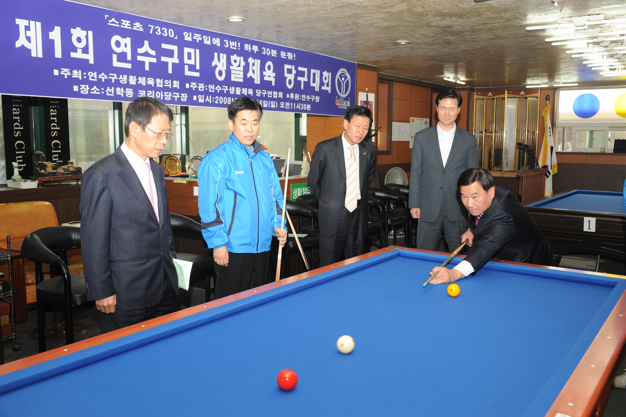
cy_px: 208
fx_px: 556
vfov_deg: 41.1
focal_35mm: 32
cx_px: 313
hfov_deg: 58.7
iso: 400
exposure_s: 1/100
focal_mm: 32
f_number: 7.1
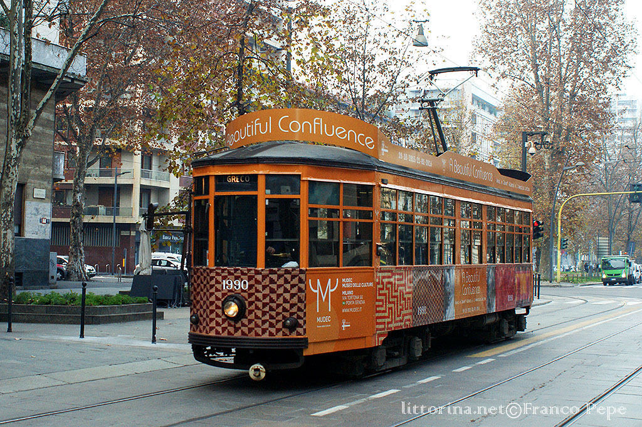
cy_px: 214
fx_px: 802
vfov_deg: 29.8
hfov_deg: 43.6
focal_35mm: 45
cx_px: 321
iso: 800
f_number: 4.5
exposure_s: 1/250
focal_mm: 30
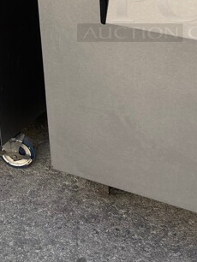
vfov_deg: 26.6
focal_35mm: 69
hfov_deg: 20.9
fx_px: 523
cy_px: -3
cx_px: 173
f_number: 1.6
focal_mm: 5.1
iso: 32
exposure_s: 1/759
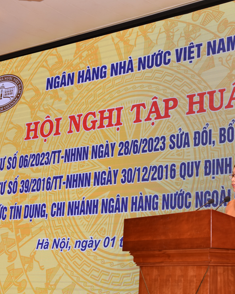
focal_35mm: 57
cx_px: 217
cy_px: 147
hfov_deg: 25.7
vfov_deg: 33.0
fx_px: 495
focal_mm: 40
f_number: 5.6
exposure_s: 1/60
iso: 800
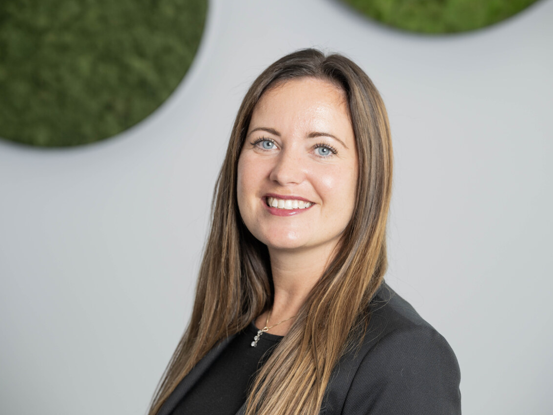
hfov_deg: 14.0
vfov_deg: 10.5
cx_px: 277
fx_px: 2252
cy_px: 208
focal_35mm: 141
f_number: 4.5
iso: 200
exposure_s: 1/200
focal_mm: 130
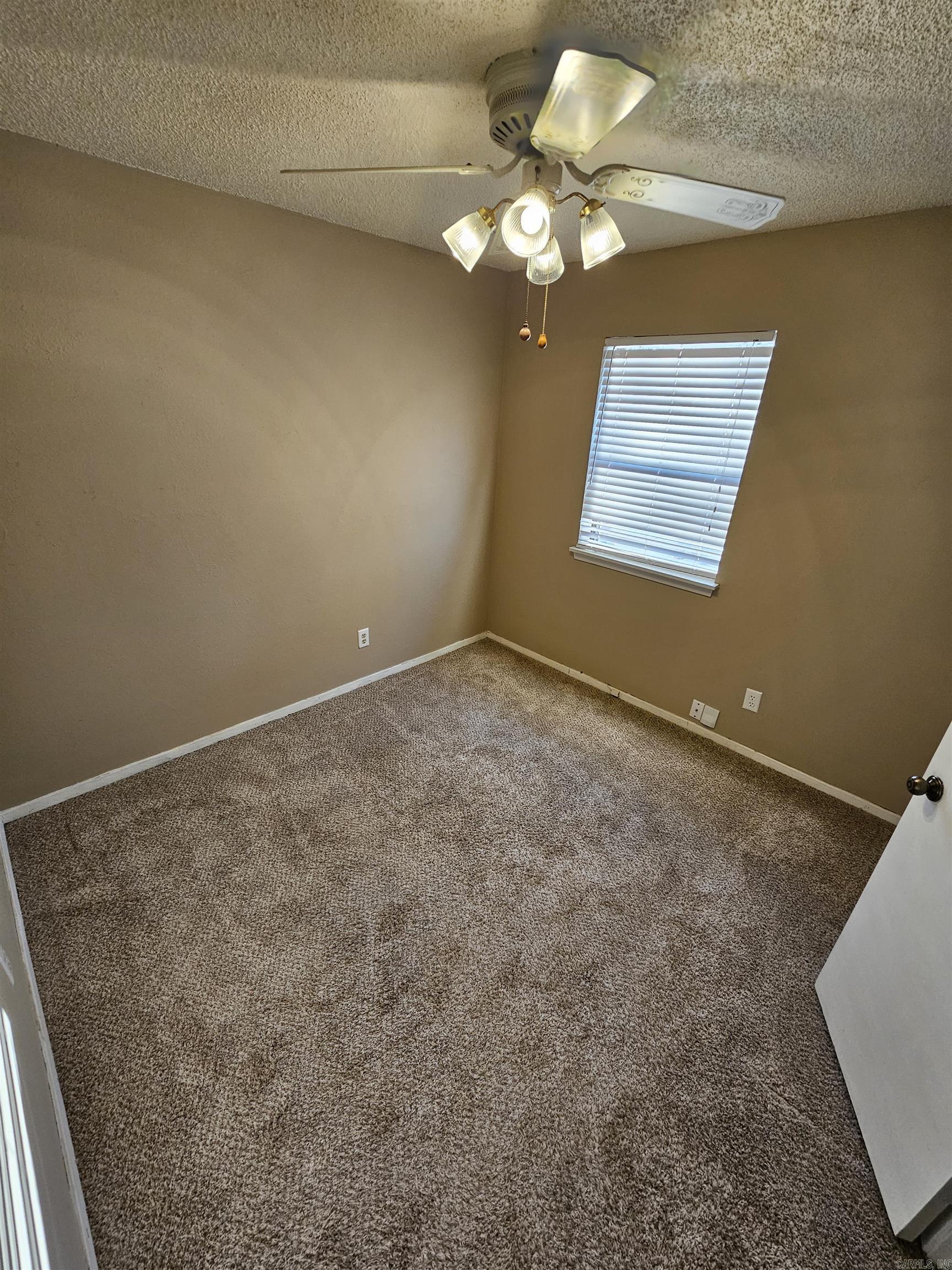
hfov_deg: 89.9
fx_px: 477
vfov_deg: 106.2
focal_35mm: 13
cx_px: 476
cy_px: 635
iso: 160
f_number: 2.2
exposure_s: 1/60
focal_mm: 2.2
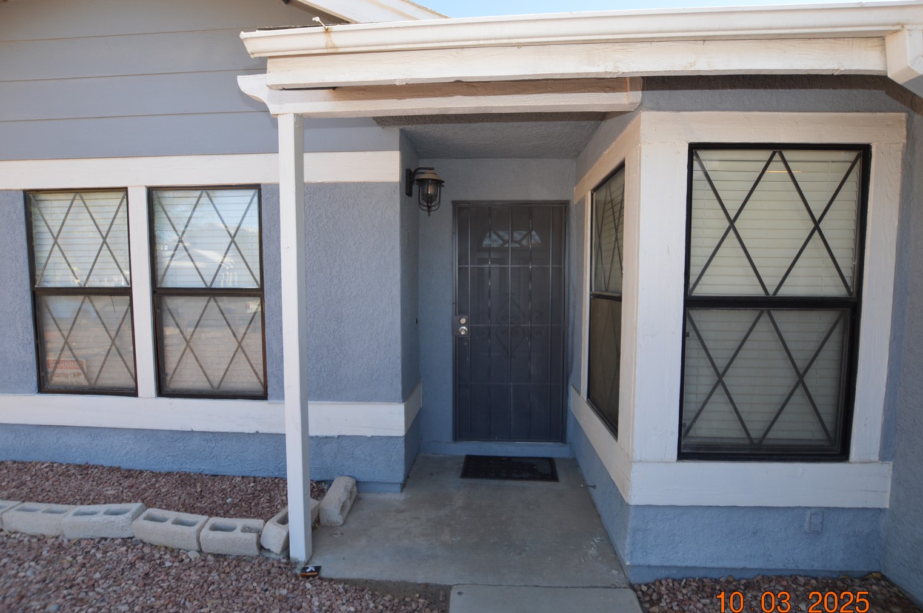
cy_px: 323
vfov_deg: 73.6
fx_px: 410
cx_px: 470
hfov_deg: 96.8
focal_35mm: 16
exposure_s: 1/125
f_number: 5.6
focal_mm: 10
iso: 160
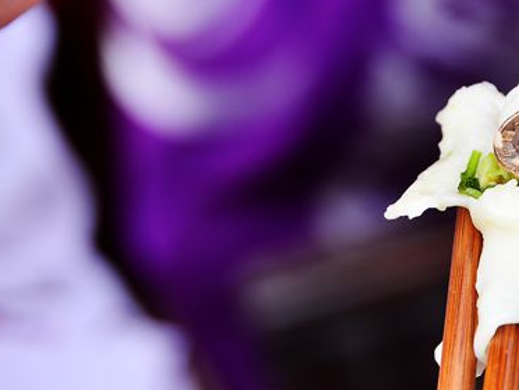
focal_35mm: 277
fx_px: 4154
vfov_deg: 5.4
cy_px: 136
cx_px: 430
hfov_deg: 7.1
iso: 200
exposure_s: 1/160
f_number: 5
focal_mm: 105
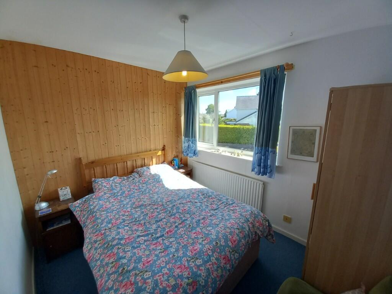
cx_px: 196
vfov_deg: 89.9
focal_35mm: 13
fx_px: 147
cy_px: 147
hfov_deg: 106.2
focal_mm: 1.13
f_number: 2.2
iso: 40
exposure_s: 1/109
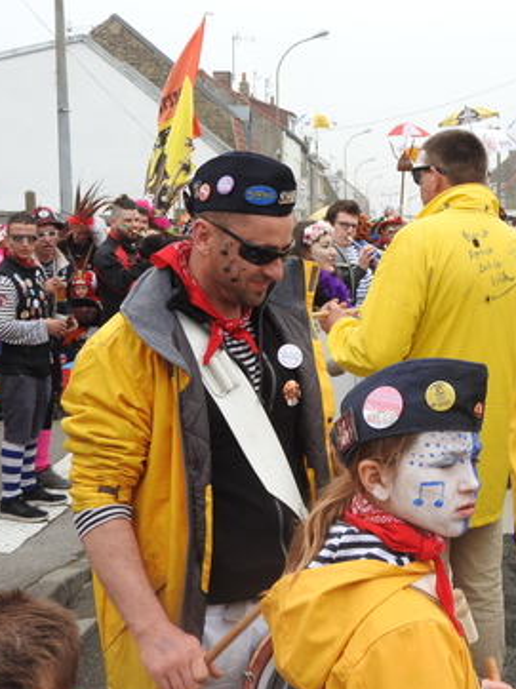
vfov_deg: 31.7
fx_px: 1214
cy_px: 346
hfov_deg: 23.5
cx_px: 438
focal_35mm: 61
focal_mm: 8.1
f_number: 4
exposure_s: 1/200
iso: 100
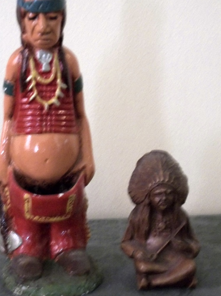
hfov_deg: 15.0
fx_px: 836
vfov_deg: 20.1
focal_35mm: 98
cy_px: 136
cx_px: 83
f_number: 3.9
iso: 400
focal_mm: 13.2
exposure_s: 1/8
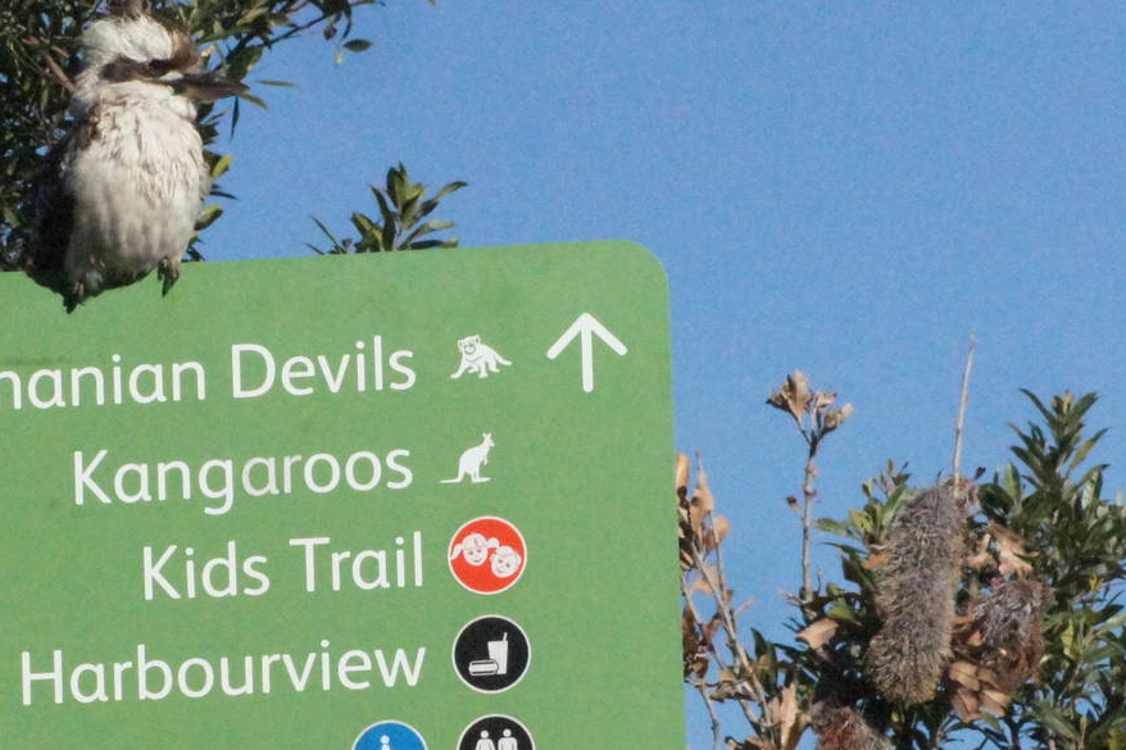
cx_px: 199
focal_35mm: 369
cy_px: 657
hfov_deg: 5.6
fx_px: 11536
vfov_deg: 3.7
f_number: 18
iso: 6400
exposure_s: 1/4000
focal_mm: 135
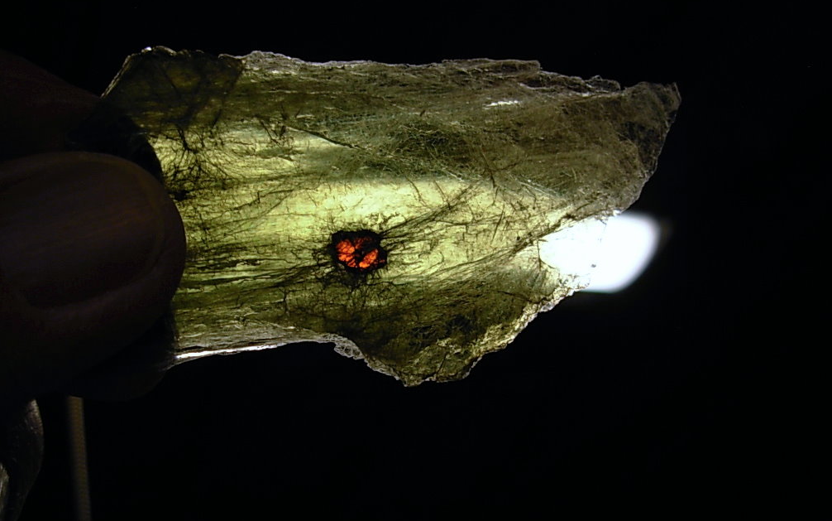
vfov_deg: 31.2
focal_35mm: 41
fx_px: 930
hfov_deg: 48.2
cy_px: 300
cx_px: 409
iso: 50
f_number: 2.9
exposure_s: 1/171
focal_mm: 6.3
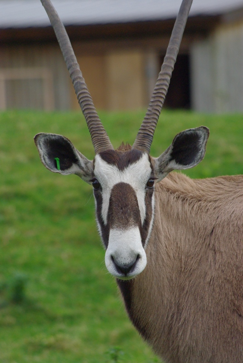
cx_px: 122
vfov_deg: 4.6
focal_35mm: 450
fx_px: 4540
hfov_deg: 3.1
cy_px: 182
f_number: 8
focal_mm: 300
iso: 800
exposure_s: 1/500
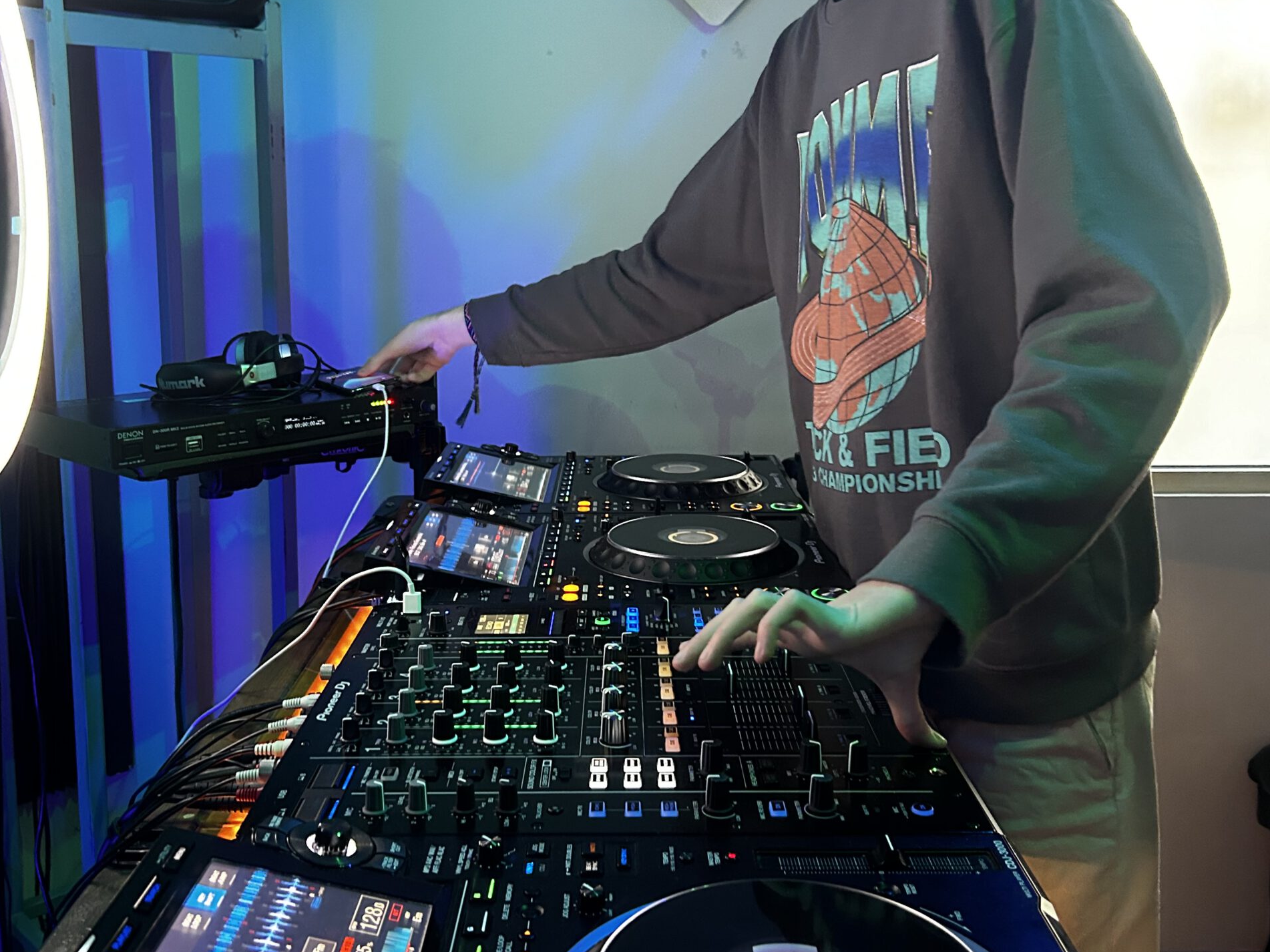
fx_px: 1284
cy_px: 389
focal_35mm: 35
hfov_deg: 52.6
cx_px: 640
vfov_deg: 40.5
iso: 400
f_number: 1.5
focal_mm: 5.7
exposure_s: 1/33
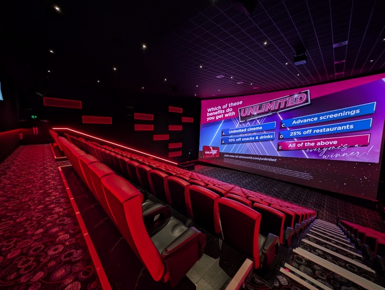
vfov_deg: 94.6
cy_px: 145
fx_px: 134
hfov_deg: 110.5
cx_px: 192
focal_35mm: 12
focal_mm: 2.23
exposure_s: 1/15.2
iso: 269
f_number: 1.95
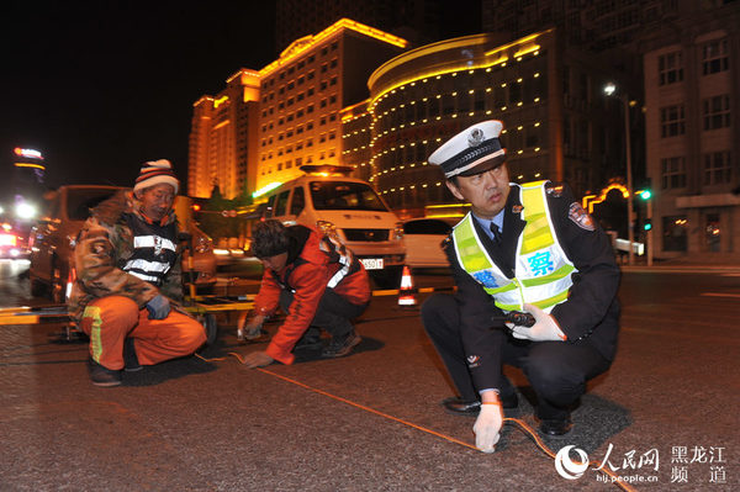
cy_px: 246
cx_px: 370
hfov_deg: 73.8
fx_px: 493
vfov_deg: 53.1
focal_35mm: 24
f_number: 5.6
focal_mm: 24
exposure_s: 1/10
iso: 800
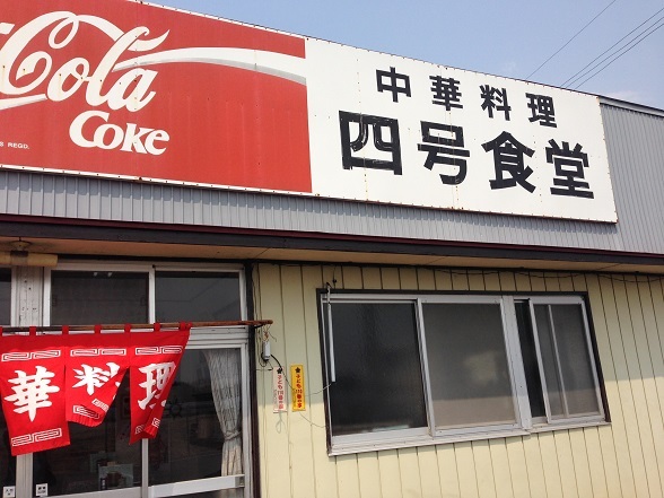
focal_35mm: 33
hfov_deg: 55.4
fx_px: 633
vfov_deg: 42.9
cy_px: 249
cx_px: 332
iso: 50
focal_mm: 4.12
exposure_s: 1/2088
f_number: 2.4
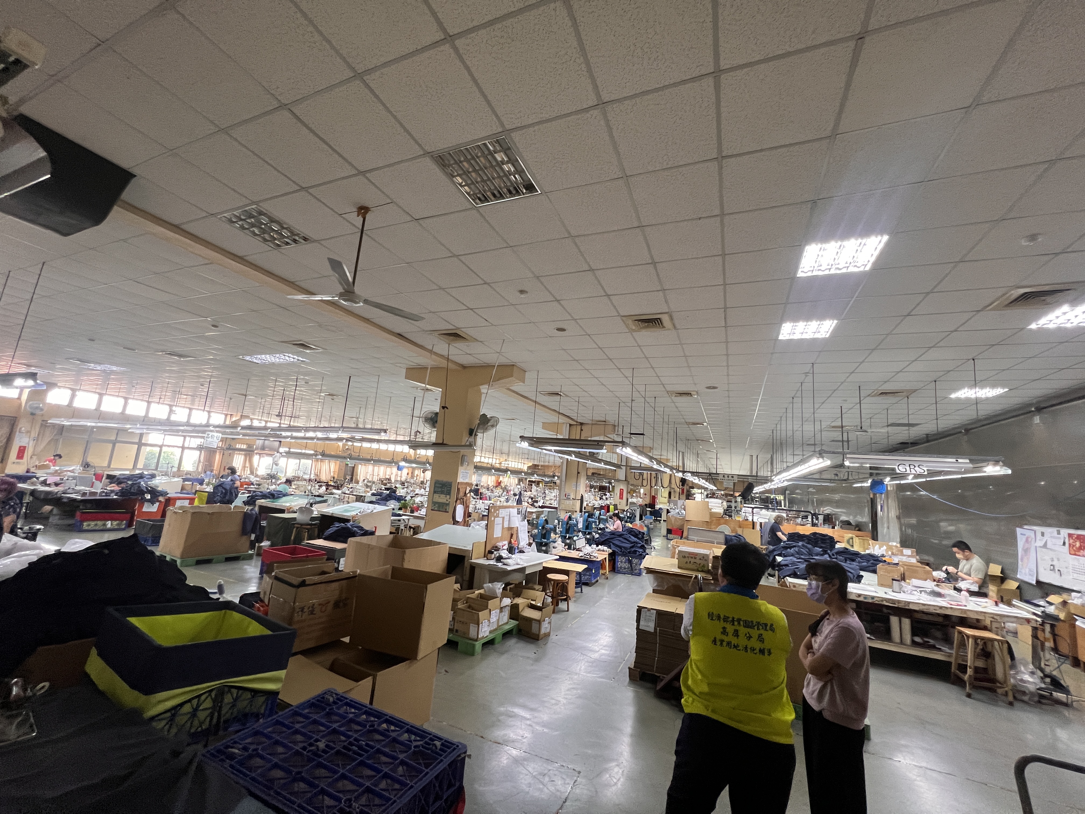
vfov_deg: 89.9
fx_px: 407
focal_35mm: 13
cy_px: 407
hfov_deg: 106.2
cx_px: 542
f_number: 1.8
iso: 200
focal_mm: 1.57
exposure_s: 1/120
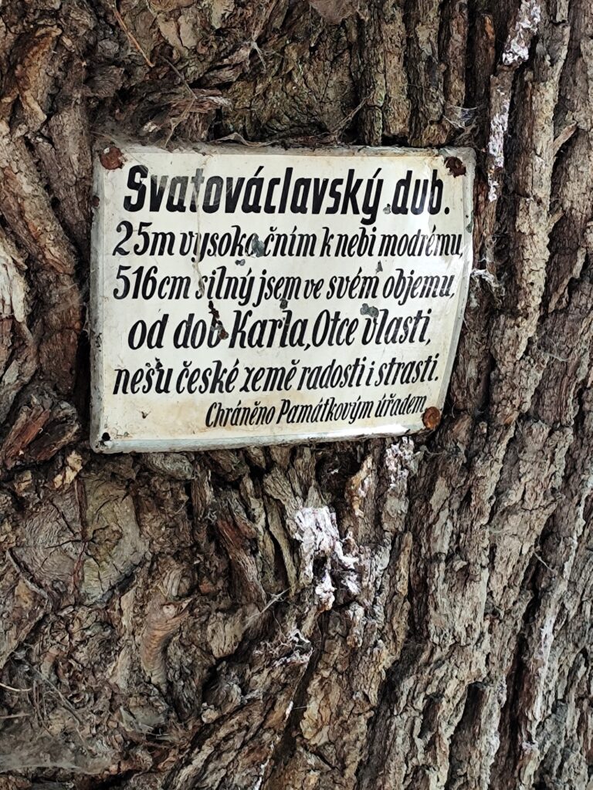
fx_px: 3129
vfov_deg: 14.4
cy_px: 395
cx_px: 296
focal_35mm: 137
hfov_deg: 10.8
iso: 80
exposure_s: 1/100
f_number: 1.65
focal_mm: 6.19
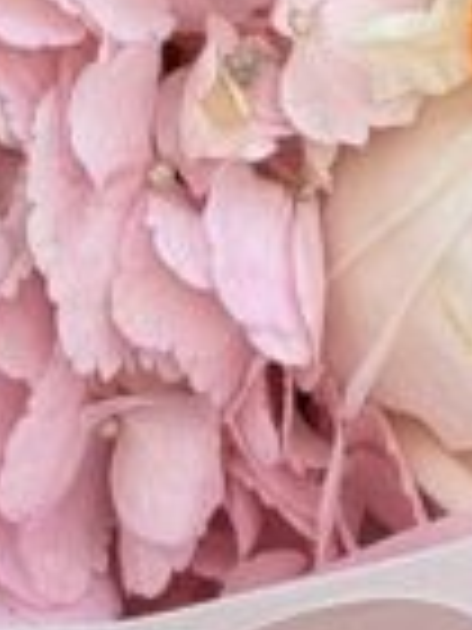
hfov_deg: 4.2
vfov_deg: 5.6
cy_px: -405
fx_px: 6381
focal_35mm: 351
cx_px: 153
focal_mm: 6.8
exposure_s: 1/1484
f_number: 1.8
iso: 64
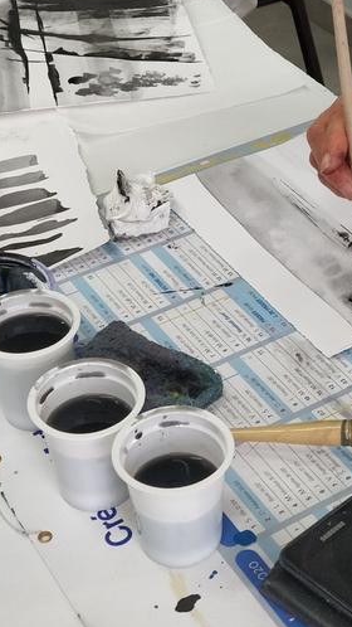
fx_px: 697
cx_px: 271
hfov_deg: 27.9
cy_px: 263
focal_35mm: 42
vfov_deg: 48.2
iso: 1000
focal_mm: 5.5
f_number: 2.6
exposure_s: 1/100
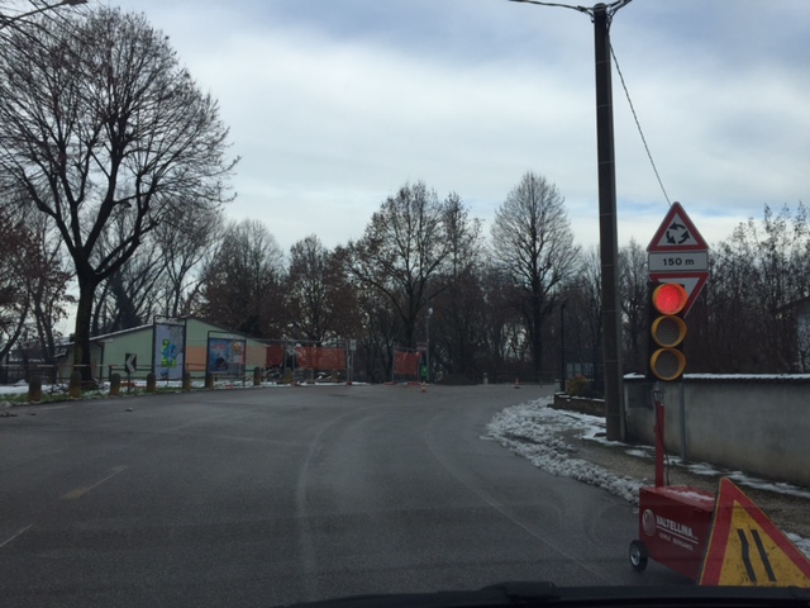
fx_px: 679
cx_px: 405
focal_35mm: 29
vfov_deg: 48.2
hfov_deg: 61.7
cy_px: 304
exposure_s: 1/791
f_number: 2.2
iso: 32
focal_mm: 4.15
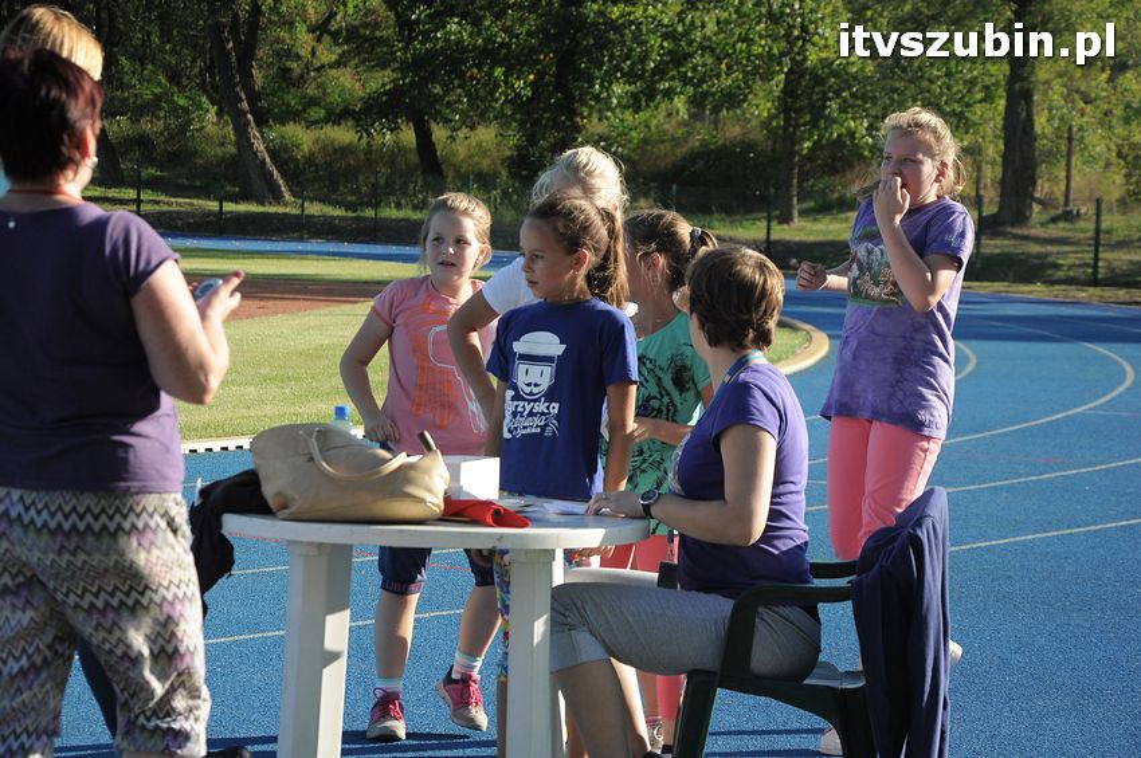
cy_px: 379
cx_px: 570
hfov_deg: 17.1
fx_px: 3800
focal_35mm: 120
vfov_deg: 11.4
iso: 500
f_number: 7.1
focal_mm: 80
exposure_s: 1/800
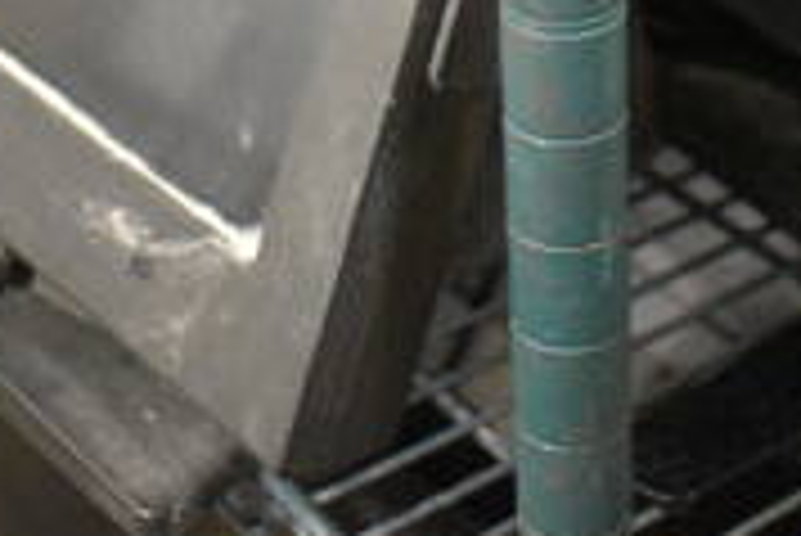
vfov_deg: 12.4
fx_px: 2294
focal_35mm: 103
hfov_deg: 19.6
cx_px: 657
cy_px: -351
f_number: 3.5
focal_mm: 20
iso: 5600
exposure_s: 1/125
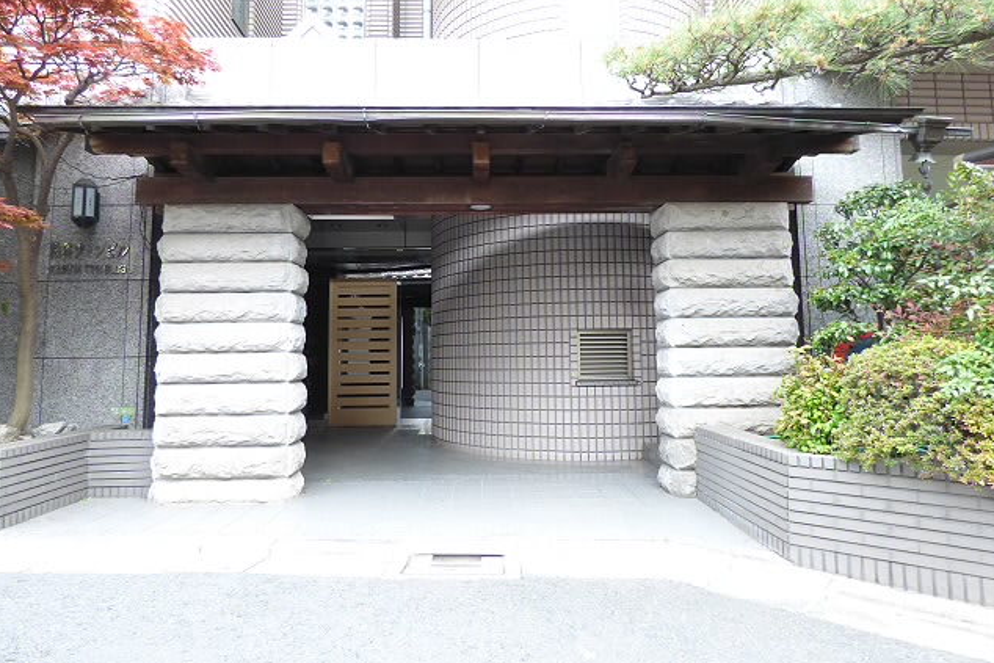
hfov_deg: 81.2
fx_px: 580
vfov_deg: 59.4
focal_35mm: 21
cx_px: 494
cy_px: 298
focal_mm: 3.58
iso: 250
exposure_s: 1/60
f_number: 2.8
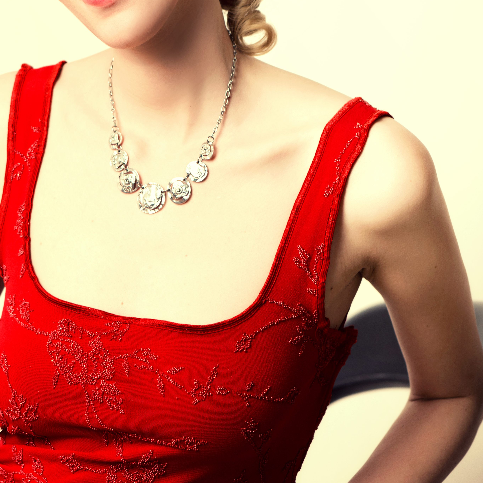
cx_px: 132
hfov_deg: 7.3
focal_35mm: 240
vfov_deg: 7.3
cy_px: 74
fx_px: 3789
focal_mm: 105
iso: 100
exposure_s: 1/100
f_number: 4.5
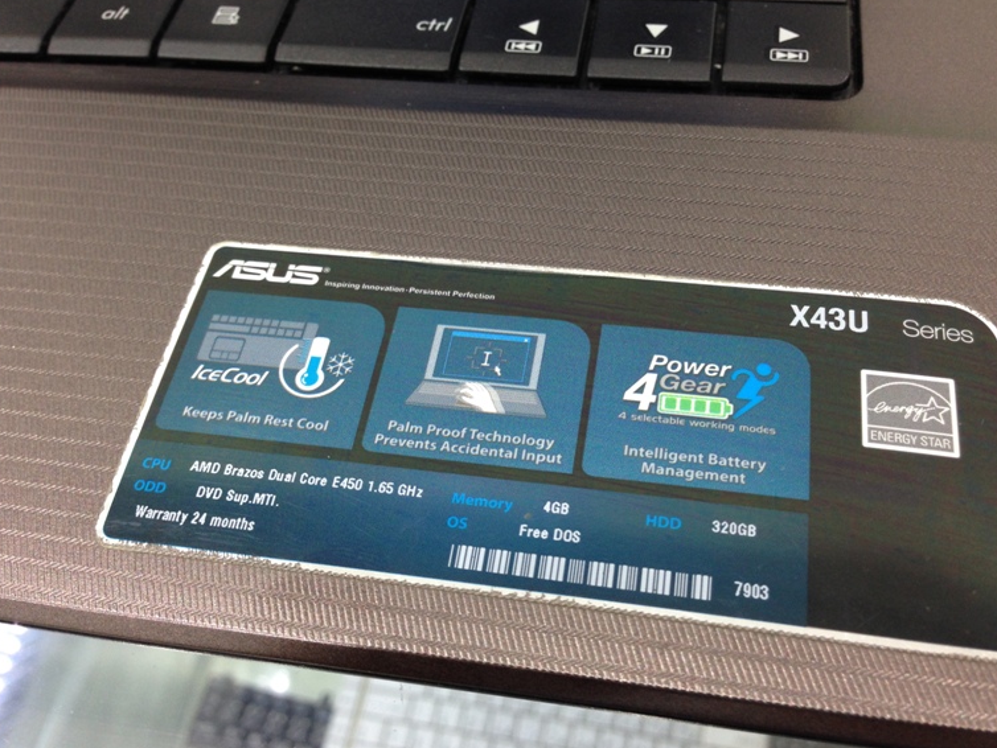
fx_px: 1008
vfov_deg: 40.7
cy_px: 371
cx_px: 509
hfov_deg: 52.6
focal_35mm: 35
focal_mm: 4.12
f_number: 2.4
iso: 80
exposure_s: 1/20
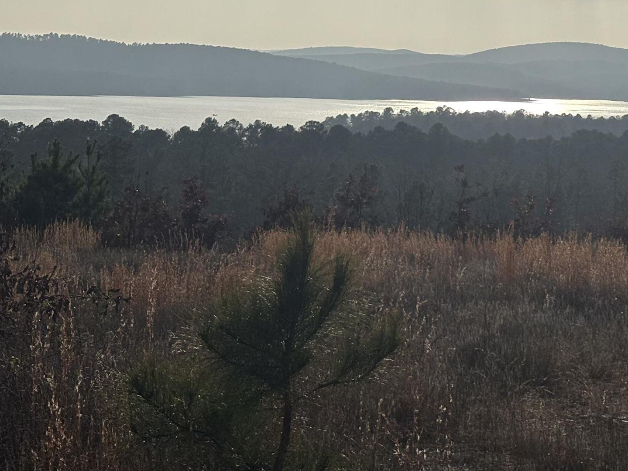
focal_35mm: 111
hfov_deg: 17.4
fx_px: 2014
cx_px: 616
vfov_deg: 13.3
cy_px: 94
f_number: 1.6
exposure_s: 1/18519
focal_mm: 5.96
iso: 25
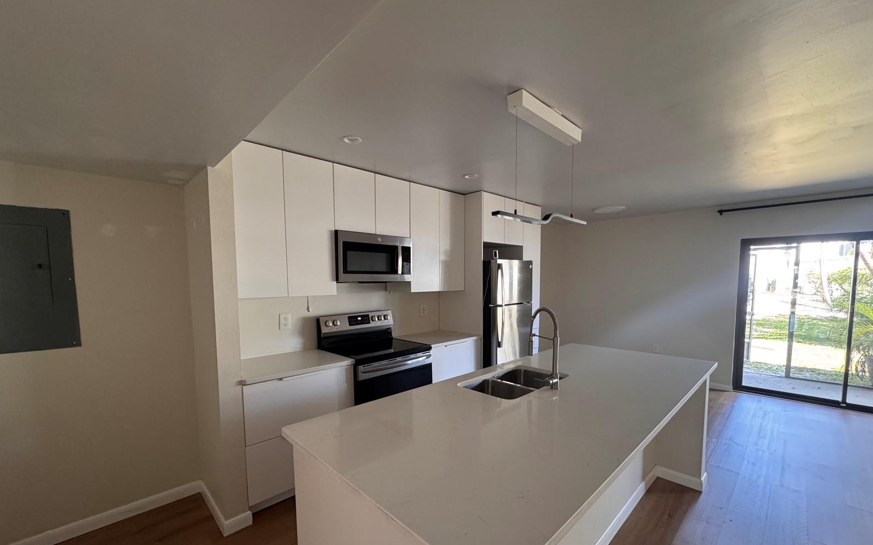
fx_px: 357
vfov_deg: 74.4
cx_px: 436
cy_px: 307
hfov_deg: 101.5
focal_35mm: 15
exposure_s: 1/60
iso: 320
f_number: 2.2
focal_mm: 2.22
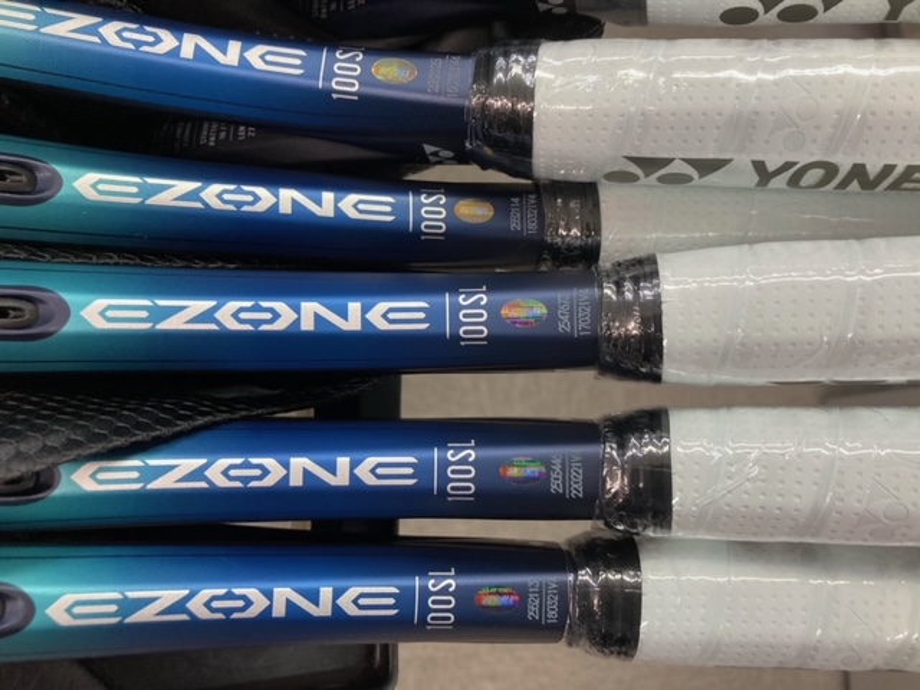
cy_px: 345
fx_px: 744
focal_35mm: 28
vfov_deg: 49.7
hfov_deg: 63.4
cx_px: 460
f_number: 1.8
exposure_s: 1/50
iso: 100
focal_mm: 3.99
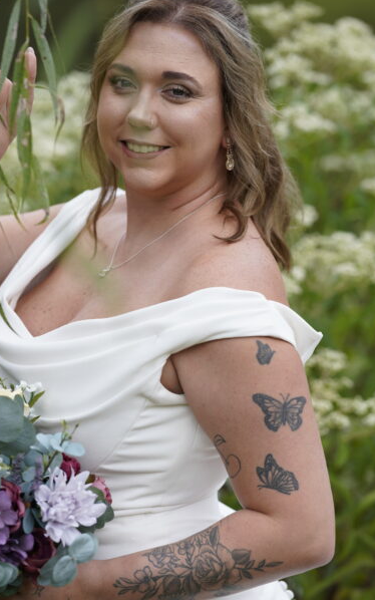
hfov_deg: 7.1
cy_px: 319
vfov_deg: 11.4
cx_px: 172
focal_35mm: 184
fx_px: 3007
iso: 100
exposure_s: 1/500
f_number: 2.5
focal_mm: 135
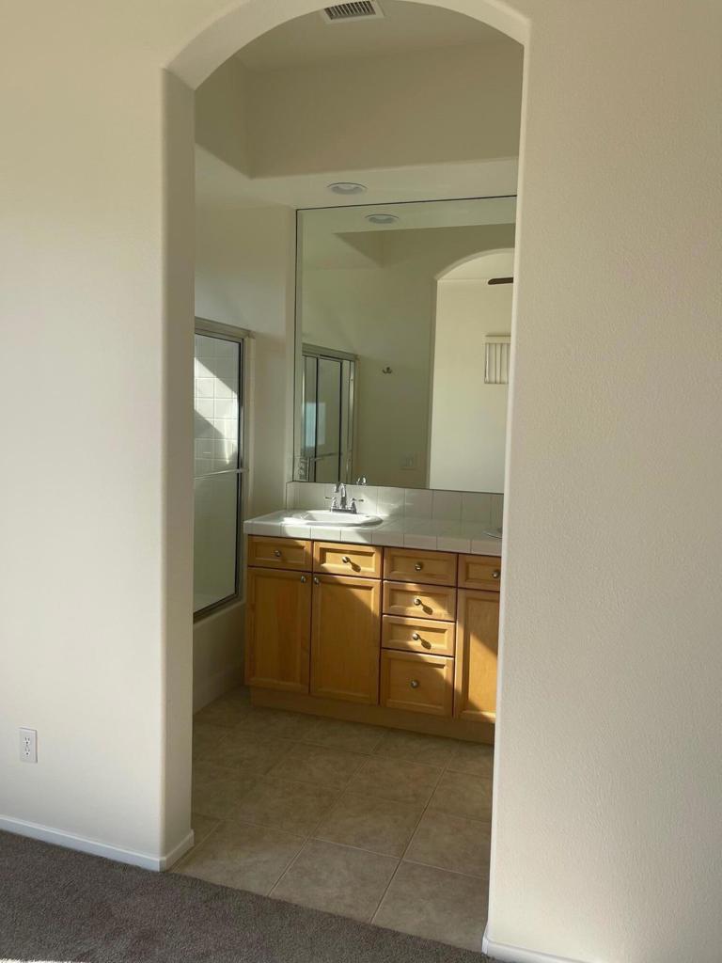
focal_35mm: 26
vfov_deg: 67.3
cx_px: 361
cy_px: 482
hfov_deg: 53.1
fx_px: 723
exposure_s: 1/796
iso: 32
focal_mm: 5.1
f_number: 1.6
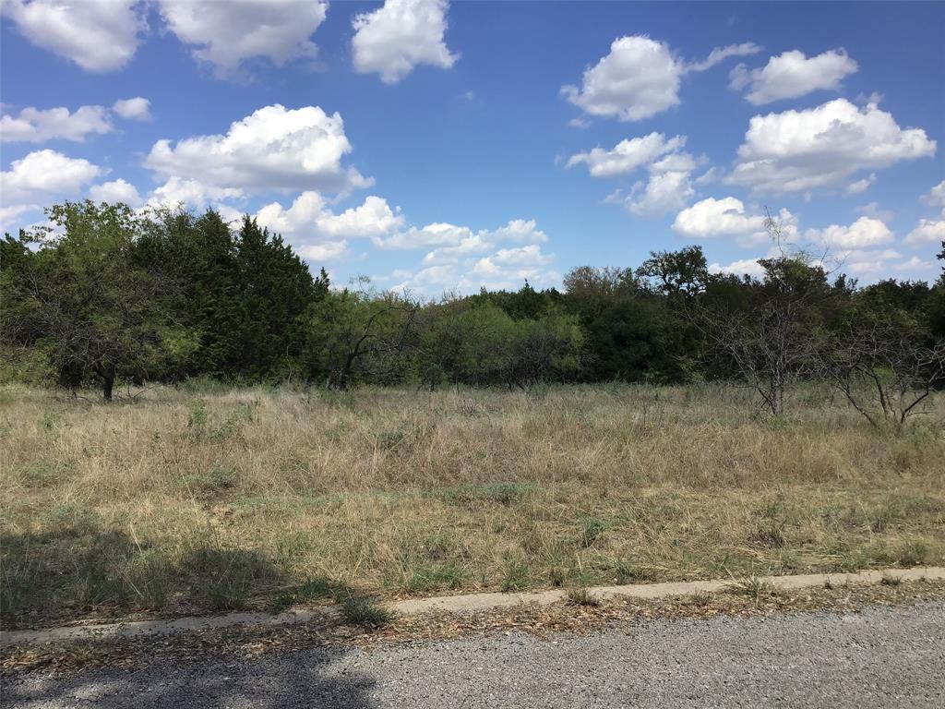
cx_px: 472
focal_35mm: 31
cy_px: 354
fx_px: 846
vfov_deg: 45.4
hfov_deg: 58.4
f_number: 2.4
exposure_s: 1/1431
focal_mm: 3.3
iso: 25
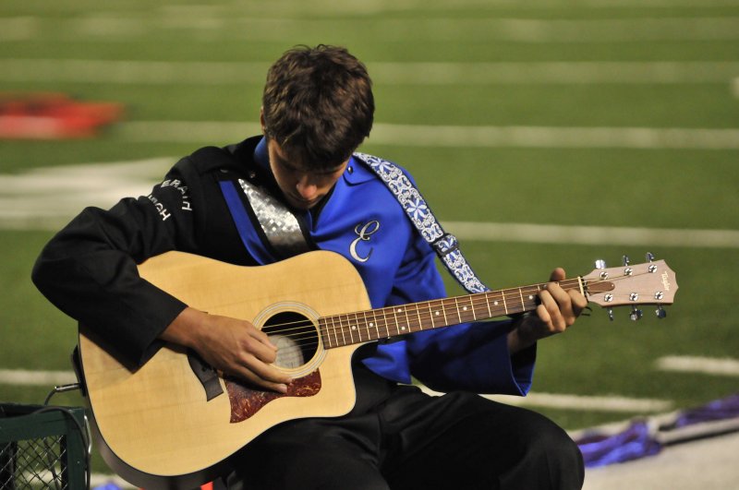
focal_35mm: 262
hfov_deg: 7.9
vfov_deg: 5.2
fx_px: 5381
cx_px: 370
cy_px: 245
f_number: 2.8
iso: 1600
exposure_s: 1/500
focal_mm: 175
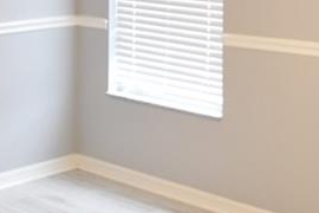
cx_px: 162
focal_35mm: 89
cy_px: -32
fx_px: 789
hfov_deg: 22.9
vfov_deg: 14.9
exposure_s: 1/30
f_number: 3.5
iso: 800
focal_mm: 10
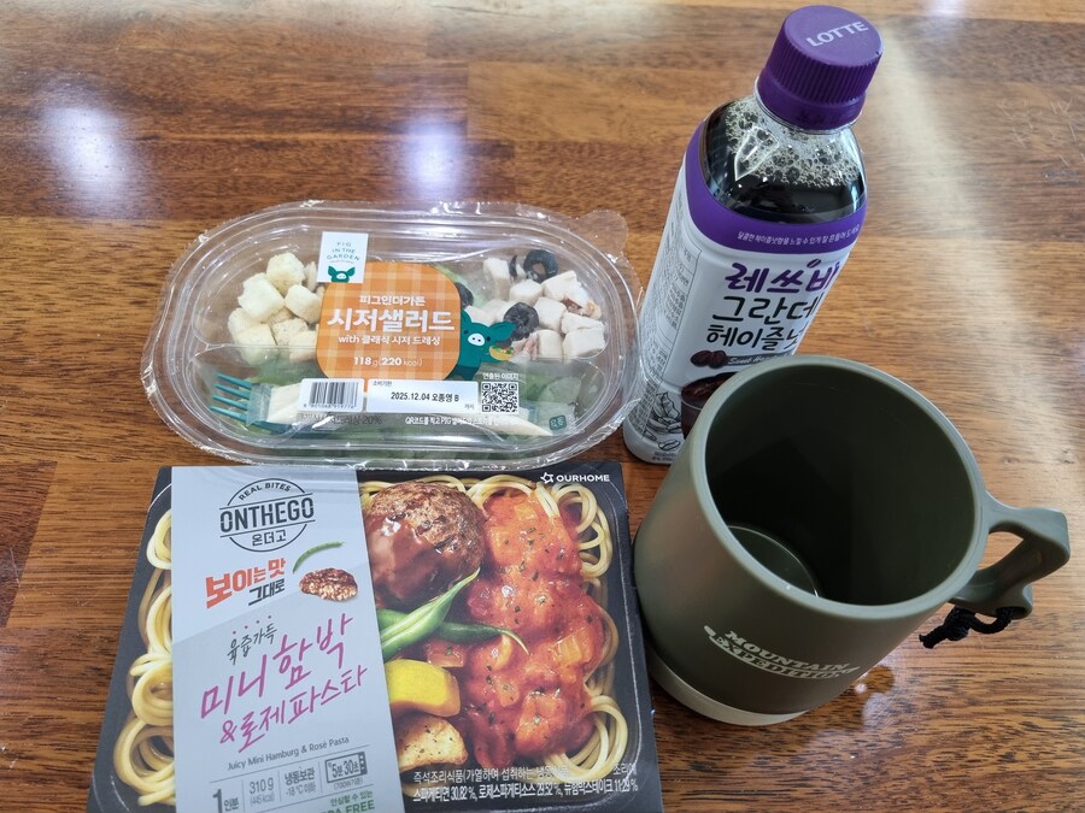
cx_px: 542
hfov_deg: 67.3
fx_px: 815
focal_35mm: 26
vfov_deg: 53.1
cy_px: 406
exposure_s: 1/120
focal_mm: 5.4
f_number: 1.8
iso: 320
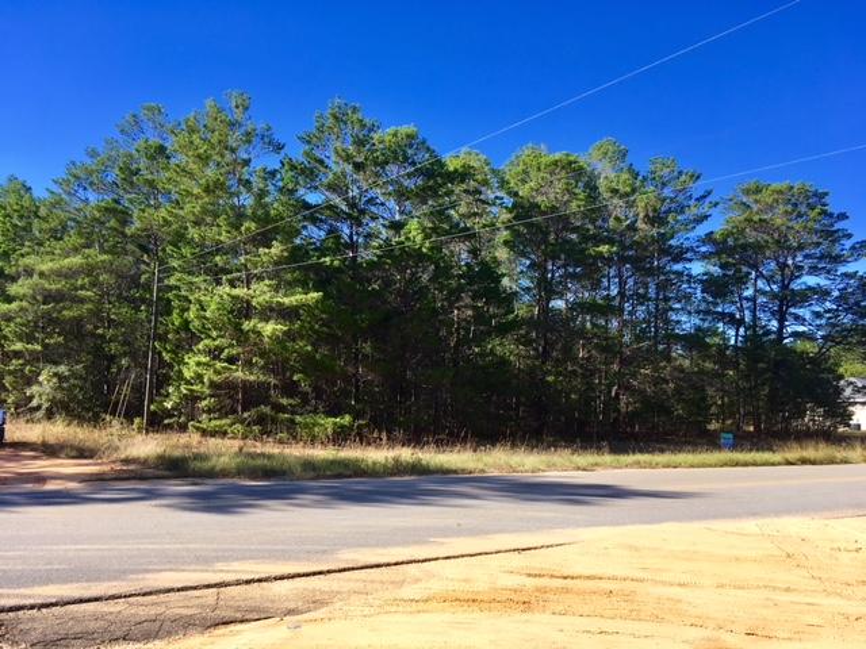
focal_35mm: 29
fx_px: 726
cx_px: 433
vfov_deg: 48.2
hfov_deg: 61.7
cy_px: 324
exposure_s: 1/668
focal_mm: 4.15
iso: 25
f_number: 2.2
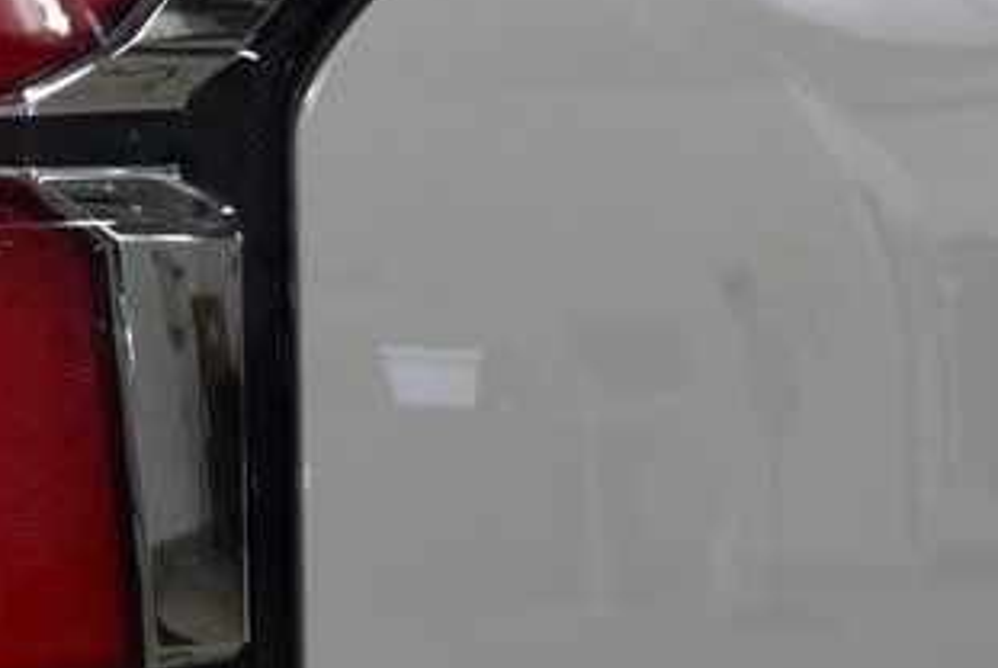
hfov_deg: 13.7
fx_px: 4107
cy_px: 352
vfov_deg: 9.3
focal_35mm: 148
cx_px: 90
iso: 1600
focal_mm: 48
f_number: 8
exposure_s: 1/60
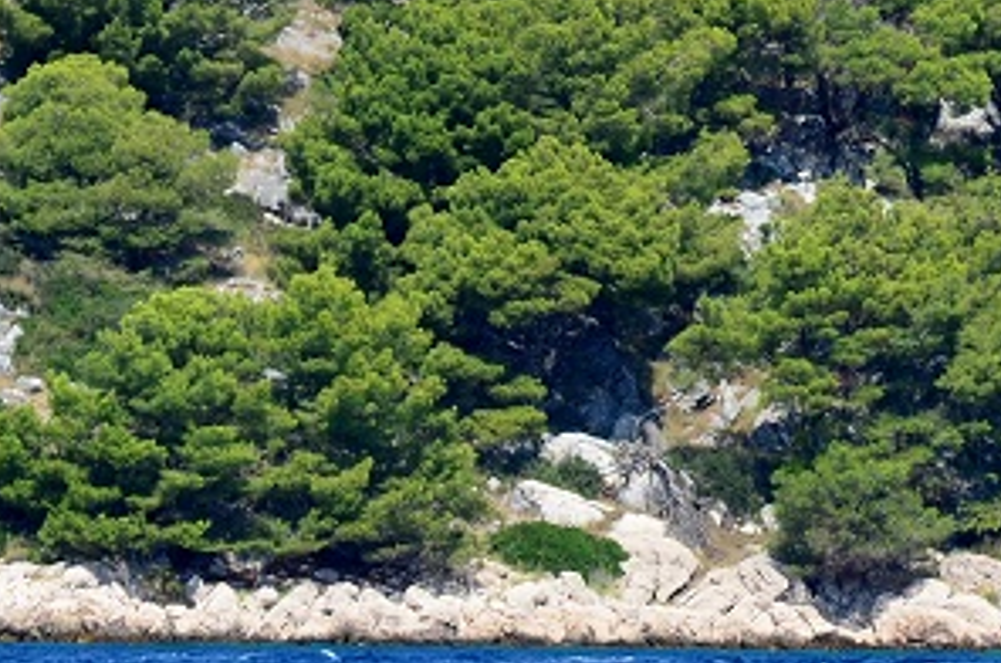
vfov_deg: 1.9
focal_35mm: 734
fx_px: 20357
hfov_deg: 2.8
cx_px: 1297
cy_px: -174
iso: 400
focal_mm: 145
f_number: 6.3
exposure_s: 1/1600
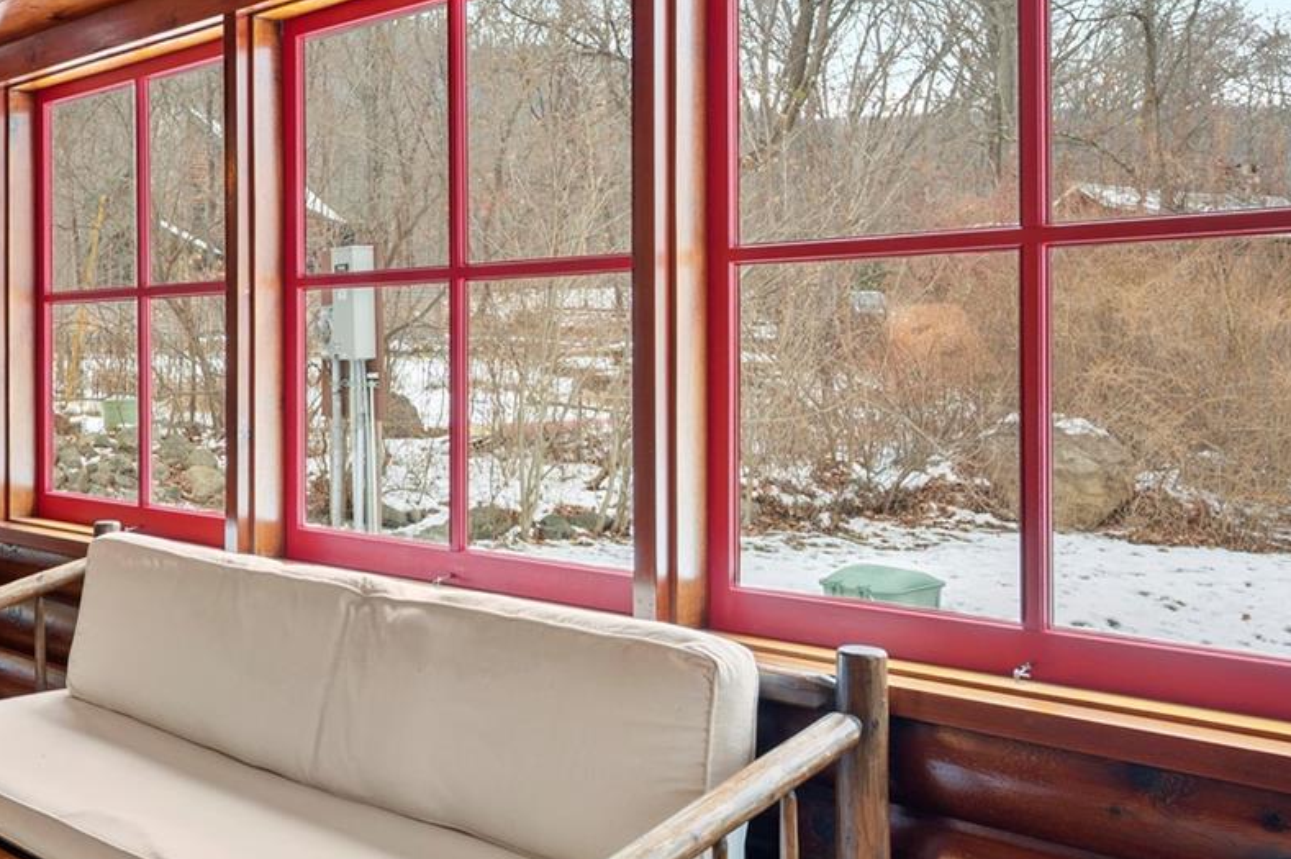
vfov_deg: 33.1
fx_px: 1444
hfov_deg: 45.0
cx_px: 203
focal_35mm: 40
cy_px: 402
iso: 200
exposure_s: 1.6
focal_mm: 15.5
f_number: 7.1
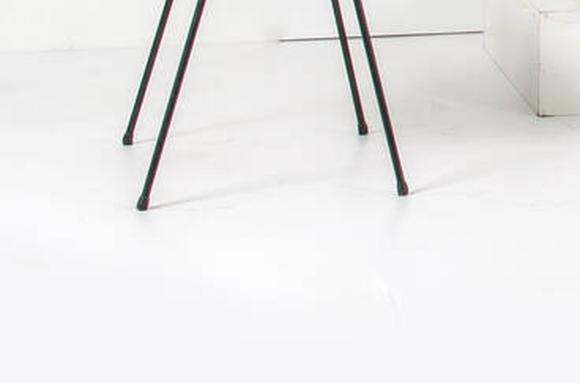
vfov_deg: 6.7
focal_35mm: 200
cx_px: 965
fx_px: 3211
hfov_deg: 9.9
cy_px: -229
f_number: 16
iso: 100
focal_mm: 35
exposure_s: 1/160
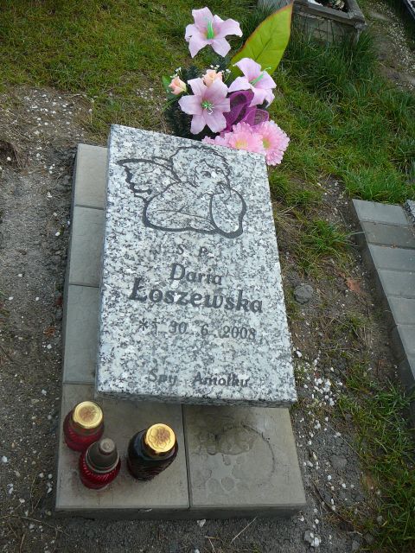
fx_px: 559
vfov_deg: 52.6
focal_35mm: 35
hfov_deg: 40.7
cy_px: 276
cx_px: 208
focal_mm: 5.2
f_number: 2.8
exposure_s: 1/200
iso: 80
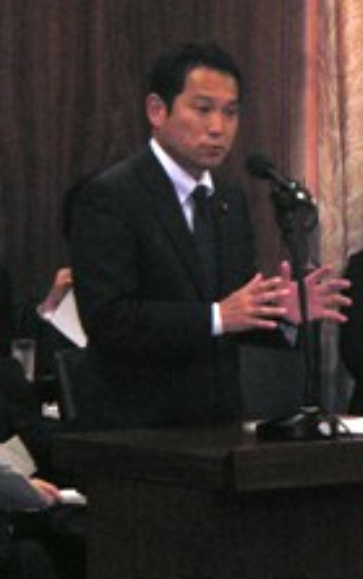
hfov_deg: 6.3
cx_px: 230
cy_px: 263
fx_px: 3304
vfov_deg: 10.0
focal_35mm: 209
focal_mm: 18.9
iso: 160
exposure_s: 1/114
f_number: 4
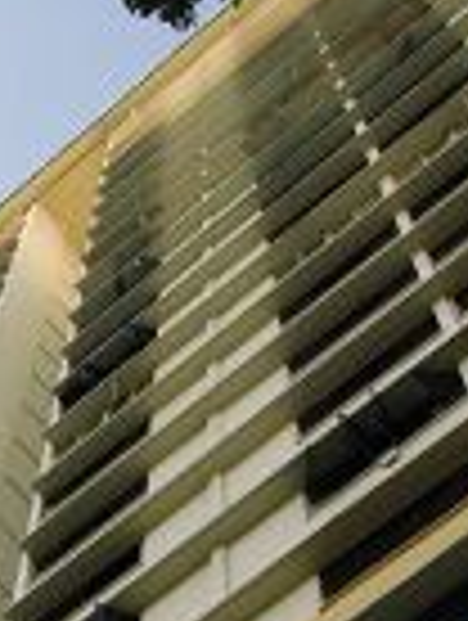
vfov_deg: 17.9
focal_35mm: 103
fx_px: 1851
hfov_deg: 14.1
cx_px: -32
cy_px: 781
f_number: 7.1
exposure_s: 1/400
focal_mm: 18
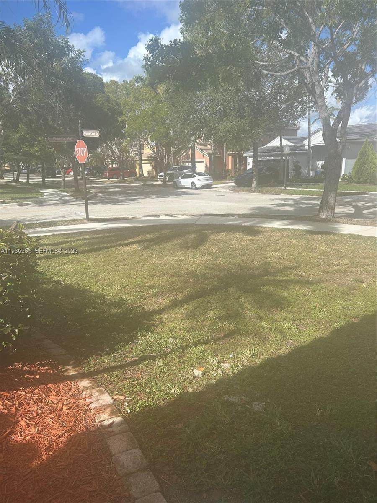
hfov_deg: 53.1
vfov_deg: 67.3
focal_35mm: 26
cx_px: 188
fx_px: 378
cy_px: 252
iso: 50
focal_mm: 5.7
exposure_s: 1/1048
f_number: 1.5
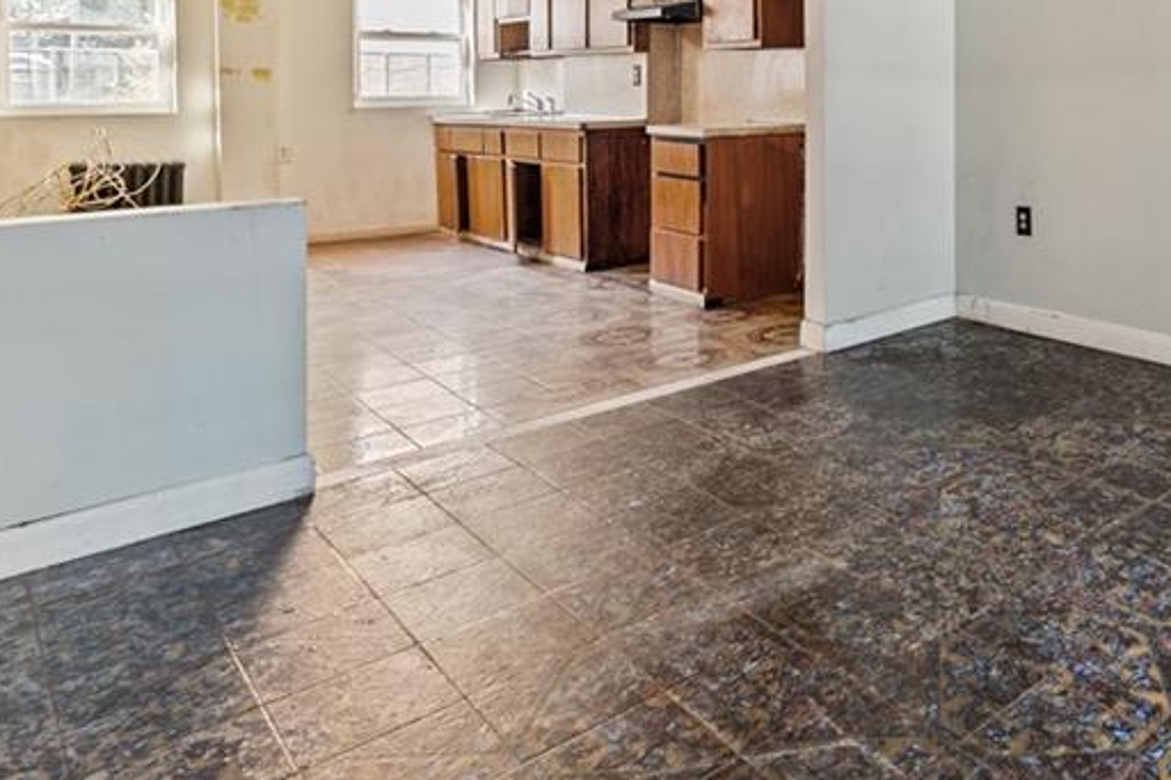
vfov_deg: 42.6
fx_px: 949
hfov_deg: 56.4
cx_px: 1011
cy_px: 156
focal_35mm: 29
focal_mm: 14.6
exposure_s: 1/20
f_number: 4
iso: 800
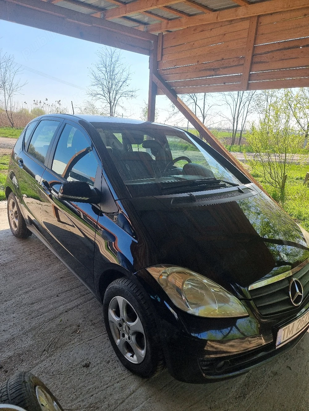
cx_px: 154
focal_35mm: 24
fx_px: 286
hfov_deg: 56.8
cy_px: 206
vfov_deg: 71.6
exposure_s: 1/333
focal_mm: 6.7
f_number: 1.8
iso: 50
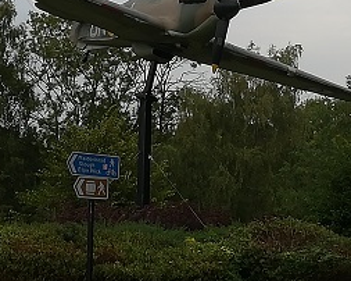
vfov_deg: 10.7
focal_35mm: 143
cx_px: 154
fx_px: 1484
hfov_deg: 13.5
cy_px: 45
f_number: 2.2
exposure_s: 1/151
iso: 50
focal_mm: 3.83
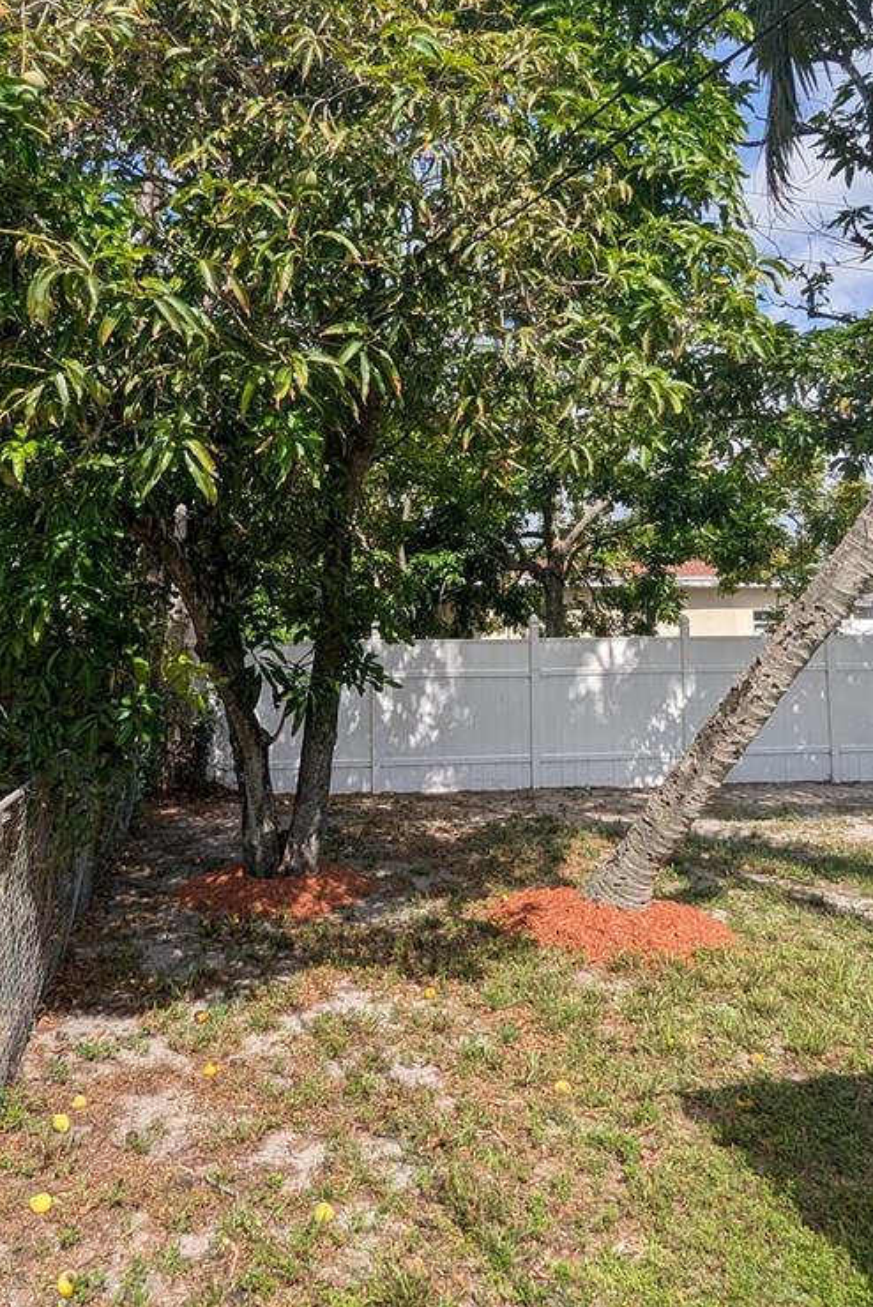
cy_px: 532
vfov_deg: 66.8
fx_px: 981
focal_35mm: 27
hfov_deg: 47.8
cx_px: 374
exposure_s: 1/1368
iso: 44
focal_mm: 2.35
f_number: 2.2
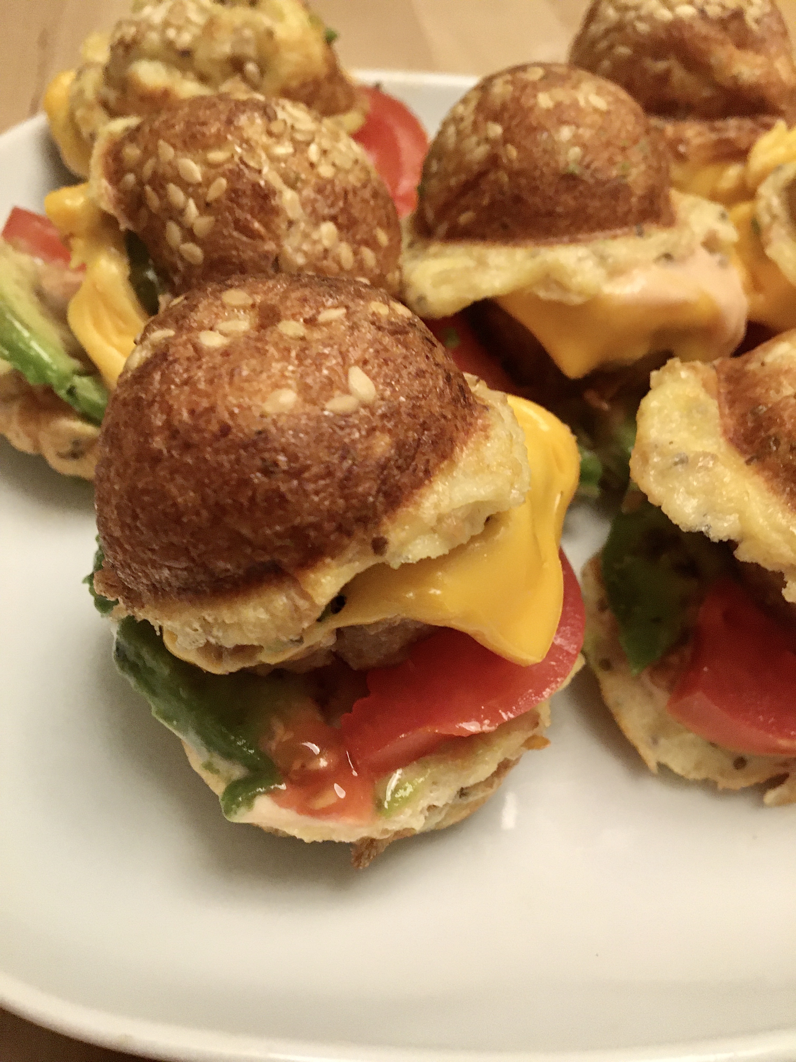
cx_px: 398
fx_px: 889
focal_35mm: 29
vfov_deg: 61.7
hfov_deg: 48.2
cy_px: 531
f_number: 2.2
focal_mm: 4.15
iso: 250
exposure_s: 1/17
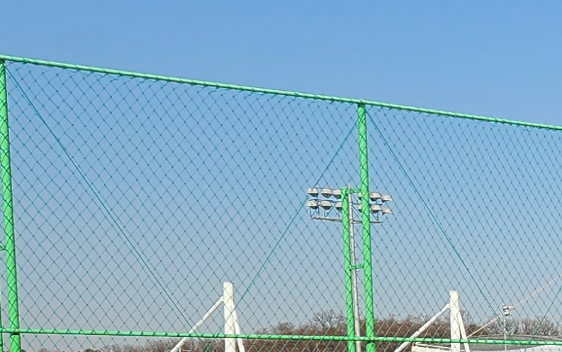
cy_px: 481
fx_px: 1884
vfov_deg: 10.4
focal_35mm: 123
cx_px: 1133
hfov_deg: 14.2
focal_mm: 5.4
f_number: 1.8
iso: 20
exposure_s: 1/1920
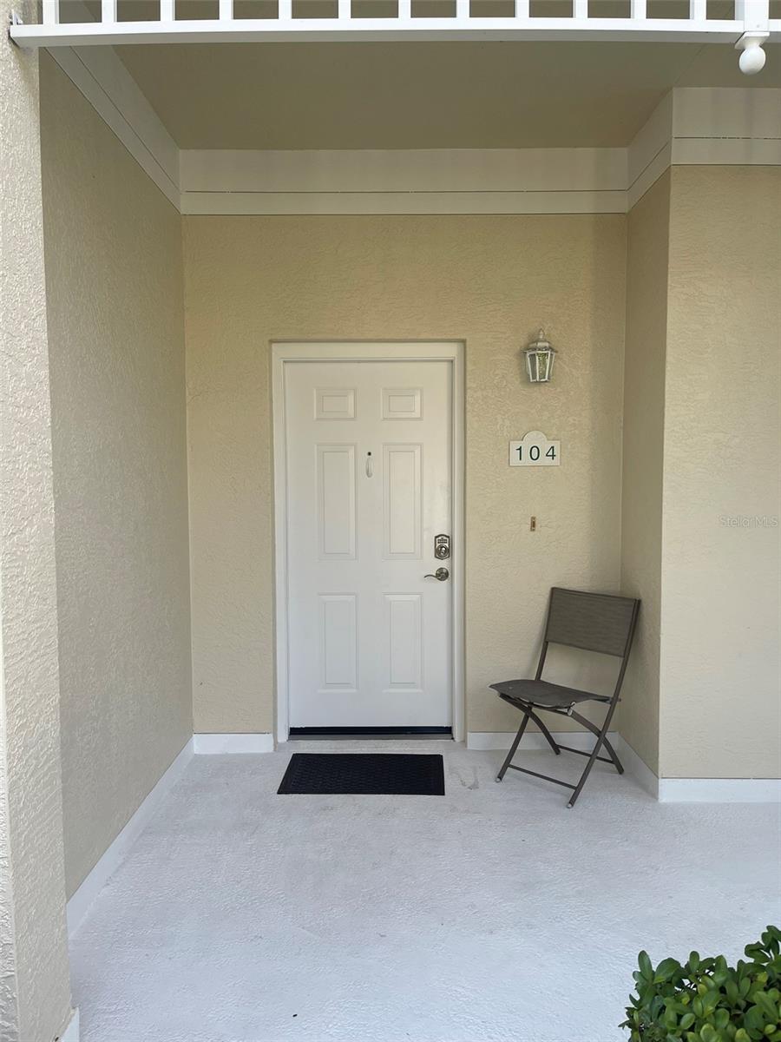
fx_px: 752
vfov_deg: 69.4
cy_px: 521
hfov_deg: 54.9
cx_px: 390
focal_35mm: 25
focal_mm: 5.1
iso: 32
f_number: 1.6
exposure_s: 1/311
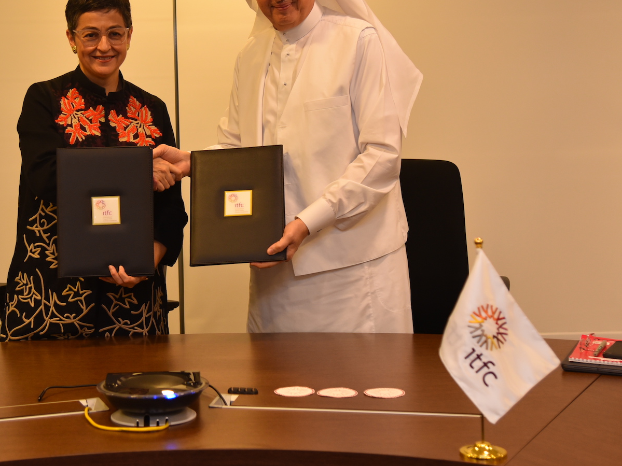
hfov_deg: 25.2
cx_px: 192
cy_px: 151
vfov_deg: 19.1
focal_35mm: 77
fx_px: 1383
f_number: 4
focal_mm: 48
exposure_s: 1/60
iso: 1100
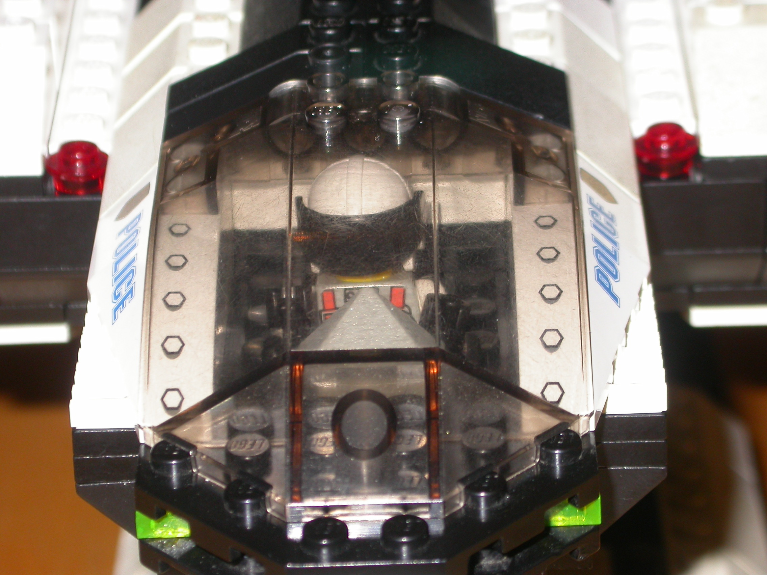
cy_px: 288
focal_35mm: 154
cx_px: 384
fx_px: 3412
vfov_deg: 9.6
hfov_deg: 12.8
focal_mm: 32
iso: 100
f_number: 5.1
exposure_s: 1/60.3
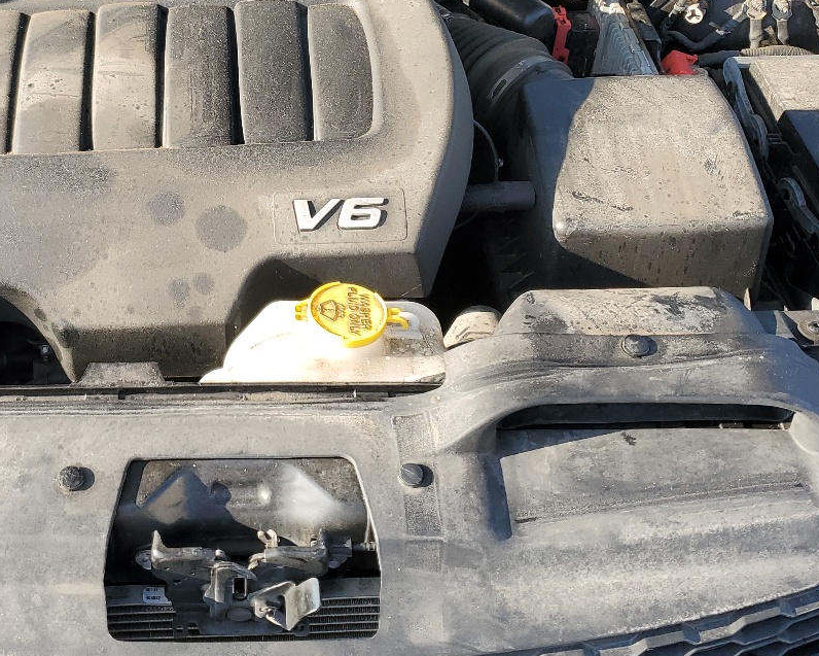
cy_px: 136
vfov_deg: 29.1
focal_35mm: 51
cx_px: 232
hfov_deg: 36.0
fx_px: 1236
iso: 50
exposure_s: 1/500
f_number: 1.5
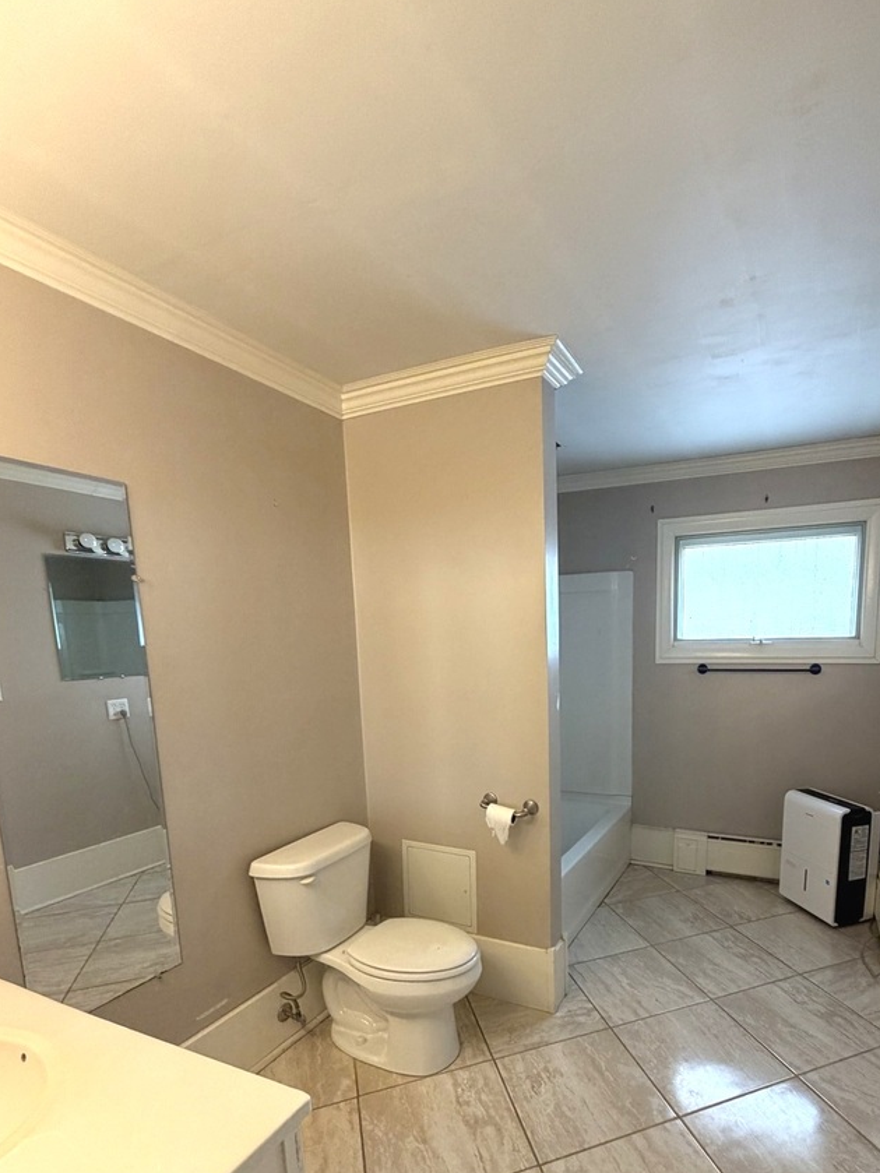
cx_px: 539
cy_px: 736
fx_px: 610
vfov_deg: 86.0
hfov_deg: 70.7
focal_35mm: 18
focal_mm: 2.22
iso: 160
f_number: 2.2
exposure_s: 1/60
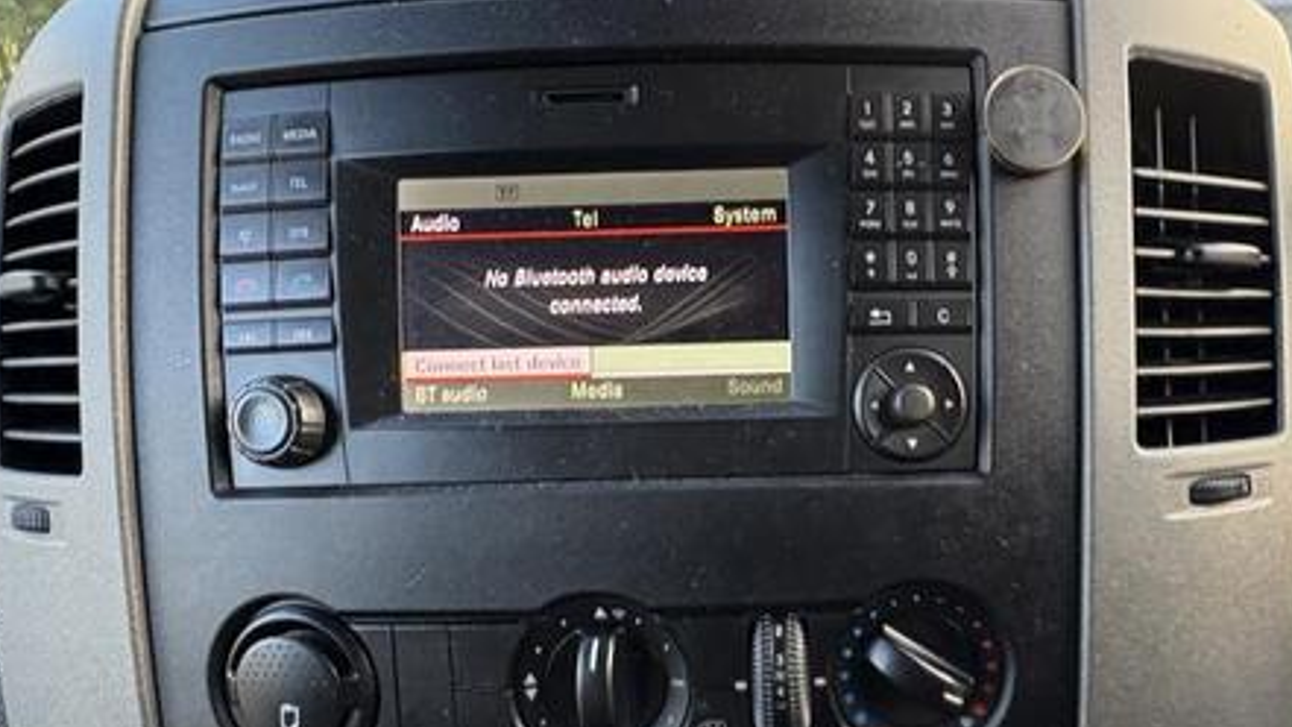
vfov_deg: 37.5
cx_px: 894
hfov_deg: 60.6
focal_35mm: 31
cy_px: 466
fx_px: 1062
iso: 250
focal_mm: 2.22
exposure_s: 1/60
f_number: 2.2
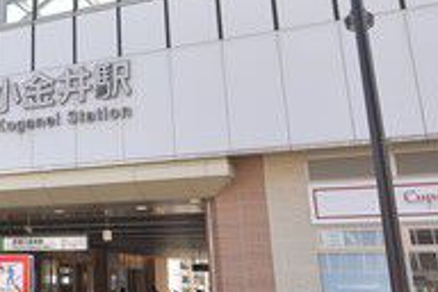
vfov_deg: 25.2
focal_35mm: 53
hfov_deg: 34.4
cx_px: 9
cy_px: 76
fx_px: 645
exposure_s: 1/250
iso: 400
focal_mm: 17
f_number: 8
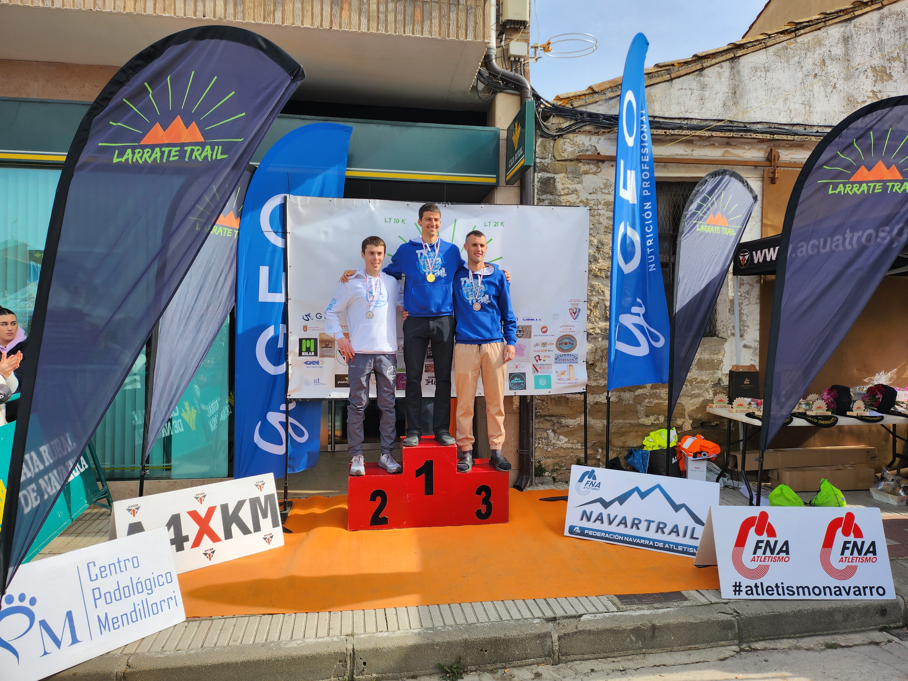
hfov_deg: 71.6
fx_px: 630
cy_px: 340
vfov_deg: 56.8
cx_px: 454
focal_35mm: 24
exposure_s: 1/1946
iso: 50
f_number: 1.8
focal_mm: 5
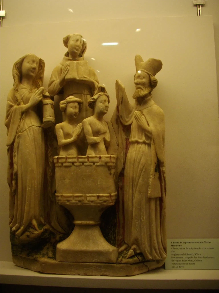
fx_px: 312
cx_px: 110
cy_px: 146
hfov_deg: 38.7
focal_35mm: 37
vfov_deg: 50.1
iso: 200
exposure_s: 1/80
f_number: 2.8
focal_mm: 6.2
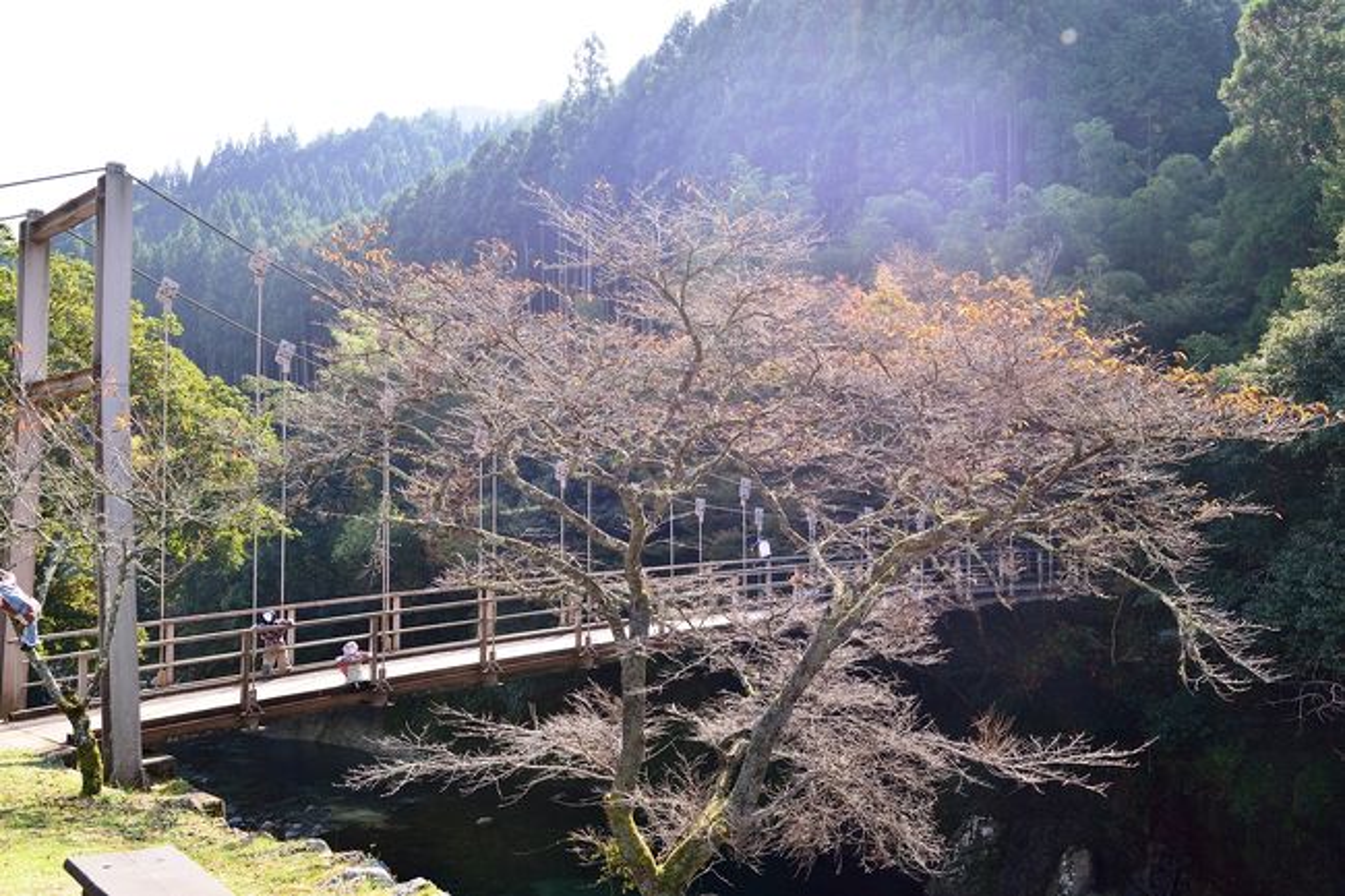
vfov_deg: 41.1
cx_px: 672
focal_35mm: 32
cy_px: 448
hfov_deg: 58.7
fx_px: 1195
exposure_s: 1/350
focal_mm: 32
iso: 400
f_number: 6.7
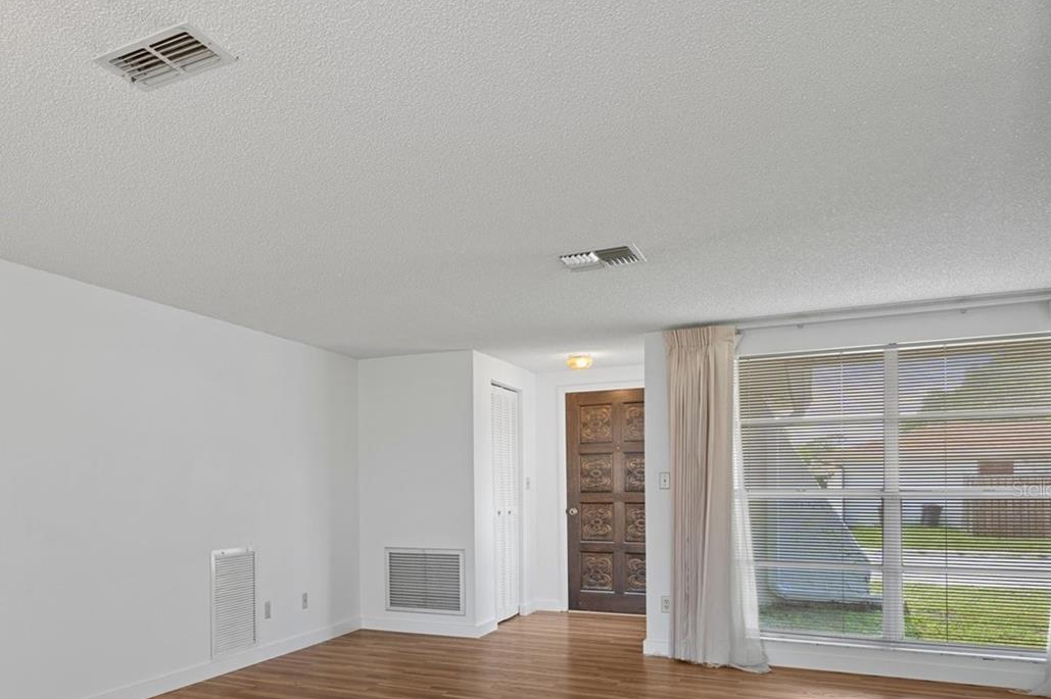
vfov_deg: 45.4
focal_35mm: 28
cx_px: 286
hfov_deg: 62.4
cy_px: 489
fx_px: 817
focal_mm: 18
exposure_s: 1
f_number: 8
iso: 320
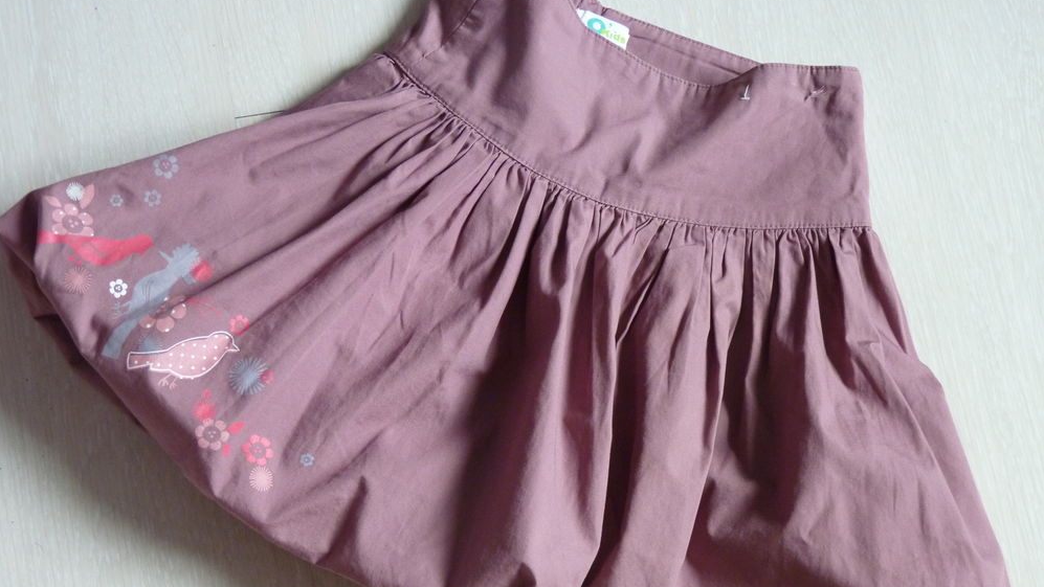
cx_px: 521
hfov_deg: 29.7
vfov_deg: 17.0
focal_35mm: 71
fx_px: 1966
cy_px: 352
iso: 320
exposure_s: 1/30
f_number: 3.4
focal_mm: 11.5
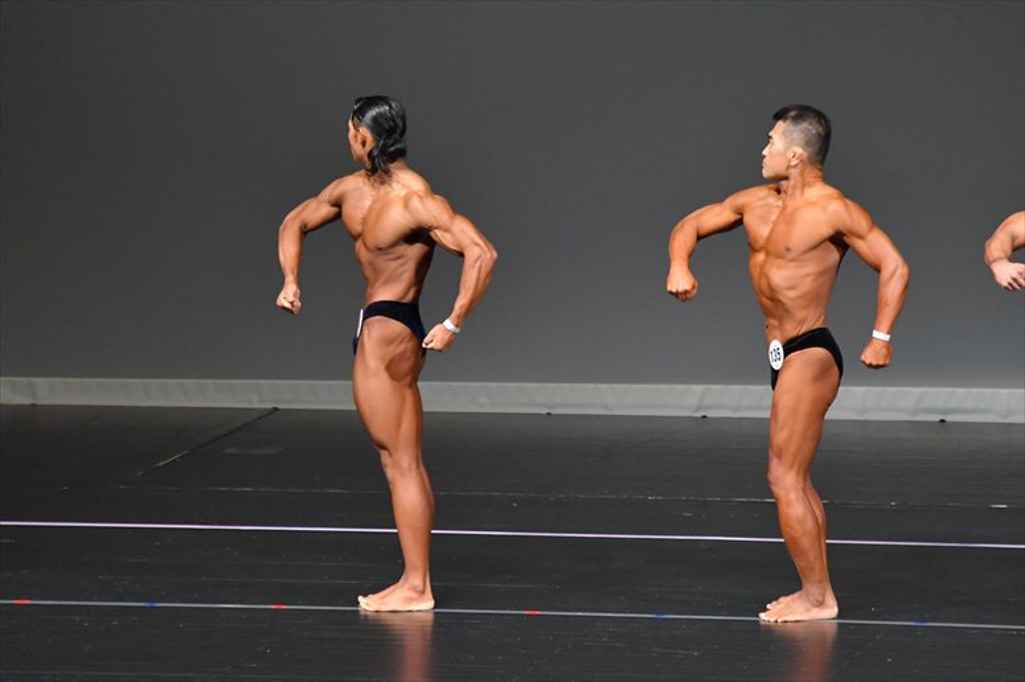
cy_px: 341
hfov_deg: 6.9
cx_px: 512
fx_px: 8538
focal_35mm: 300
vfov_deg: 4.6
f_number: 5.6
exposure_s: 1/400
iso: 5000
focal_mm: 200
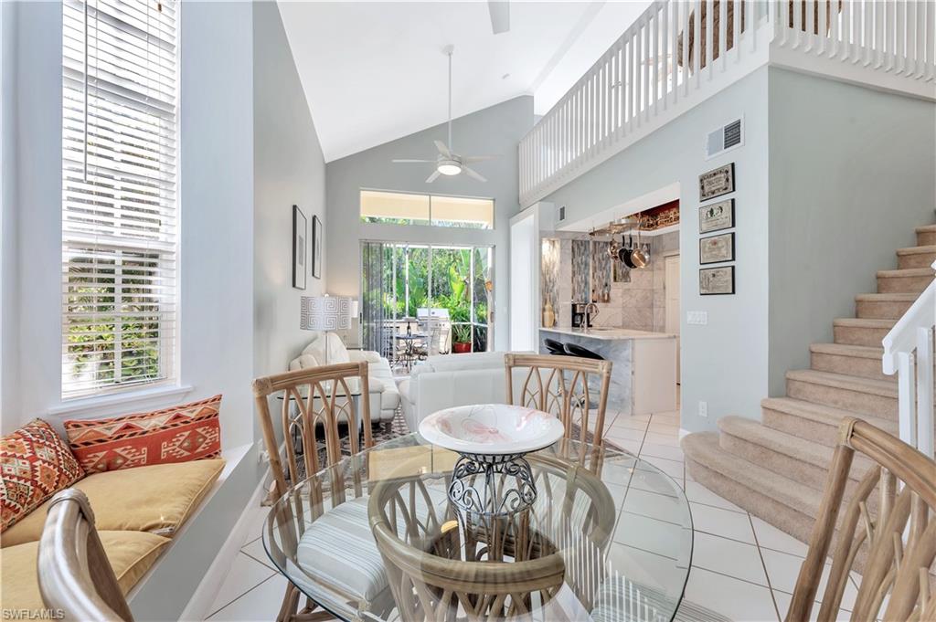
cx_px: 468
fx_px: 364
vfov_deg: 81.1
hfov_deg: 104.3
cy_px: 311
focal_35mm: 14
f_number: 11
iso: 160
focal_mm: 14
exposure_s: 1/40
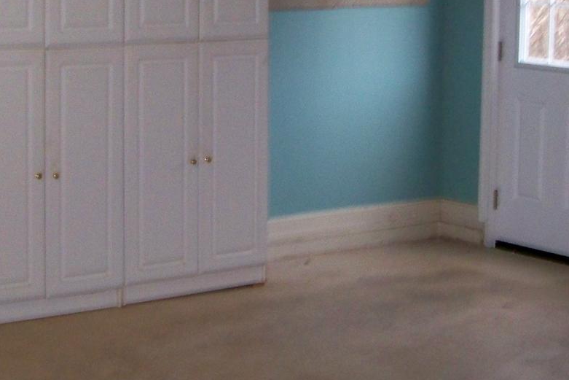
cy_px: 102
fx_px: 1423
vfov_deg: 15.1
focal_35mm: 90
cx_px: 279
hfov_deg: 22.6
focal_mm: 5.85
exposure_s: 1/30
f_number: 2.8
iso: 200
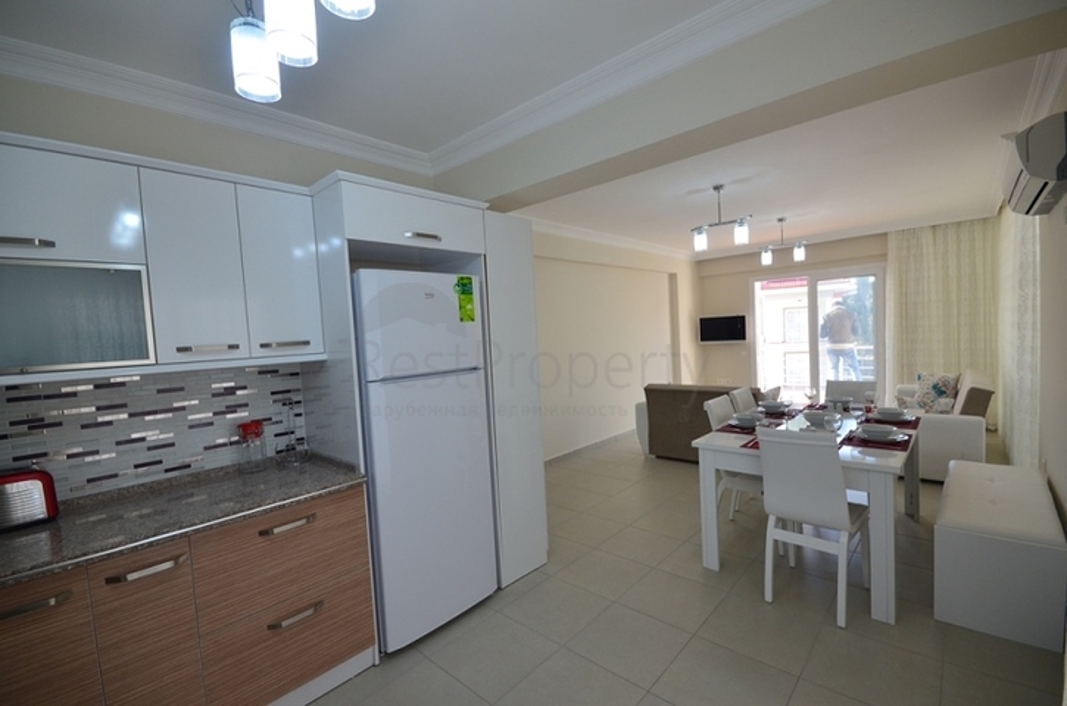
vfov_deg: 77.1
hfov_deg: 100.5
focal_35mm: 15
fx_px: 444
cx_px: 534
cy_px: 353
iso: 500
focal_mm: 10
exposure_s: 1/60
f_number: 8
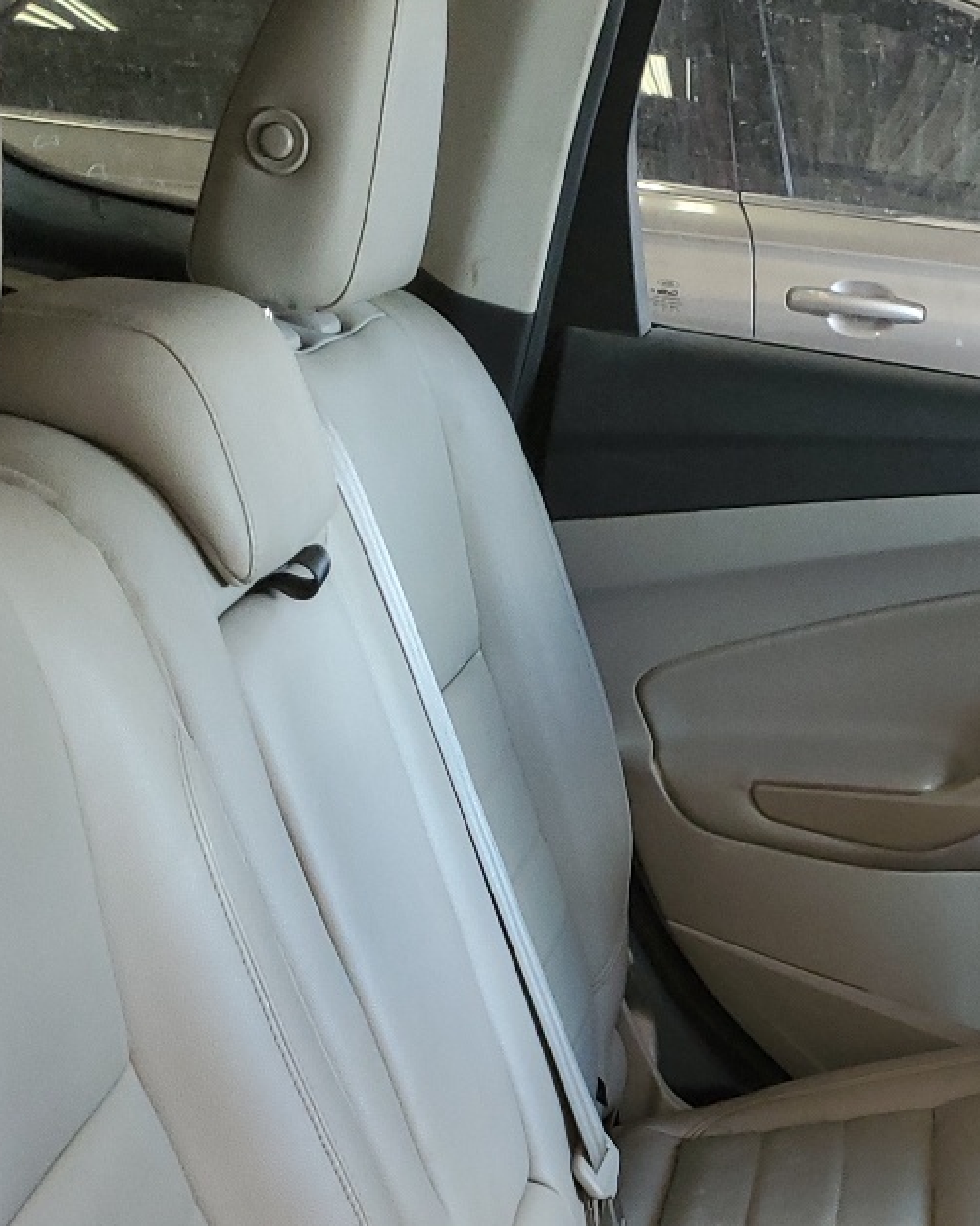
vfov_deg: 27.7
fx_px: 2357
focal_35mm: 65
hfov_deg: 22.6
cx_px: 962
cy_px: 1169
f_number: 1.5
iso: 127
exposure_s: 1/60.2
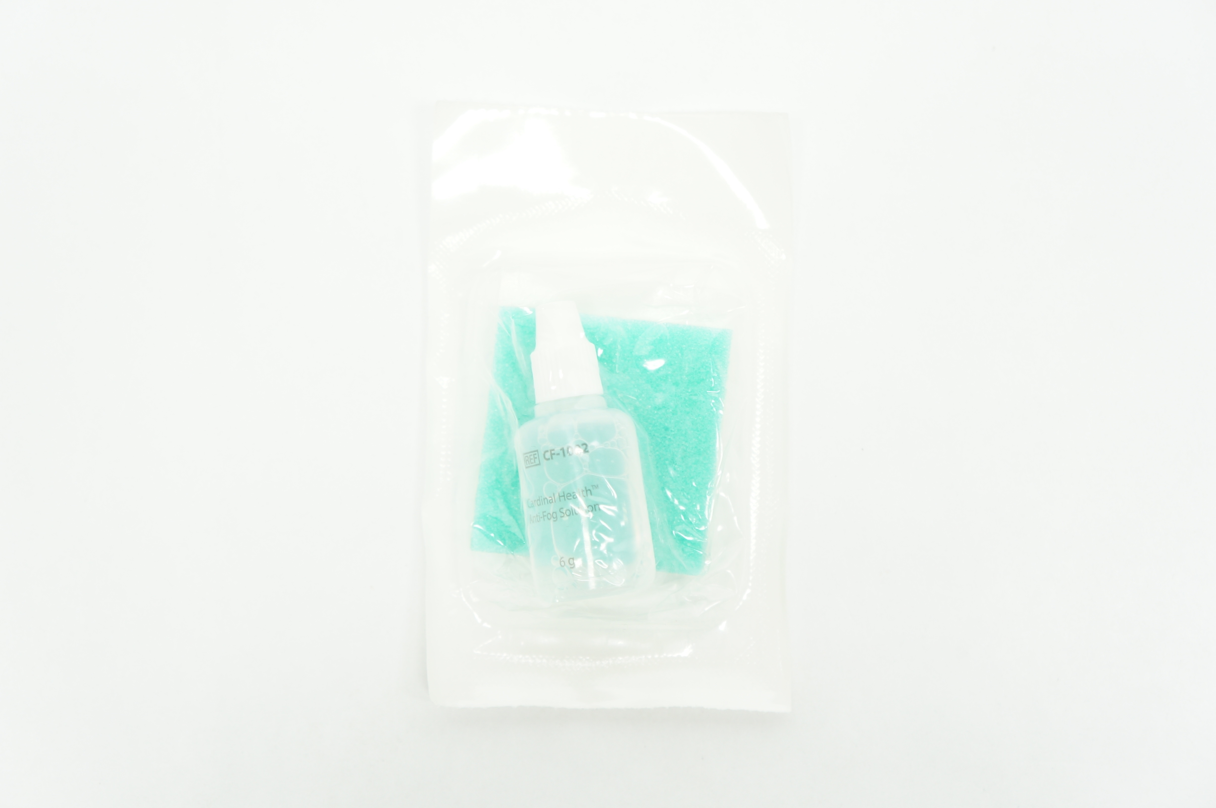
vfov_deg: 29.8
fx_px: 1518
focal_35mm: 45
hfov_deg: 43.6
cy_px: 404
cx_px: 608
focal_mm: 30
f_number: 4.5
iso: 400
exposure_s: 1/60
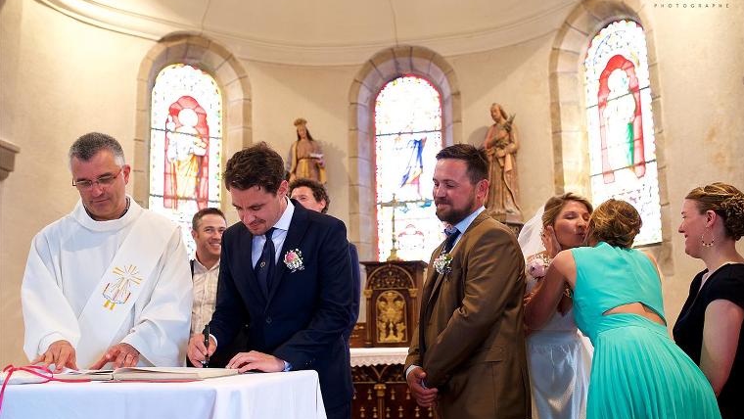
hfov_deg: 54.0
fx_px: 730
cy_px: 218
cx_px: 375
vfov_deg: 32.0
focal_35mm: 37
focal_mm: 35
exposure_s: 1/80
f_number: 3.2
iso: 1250
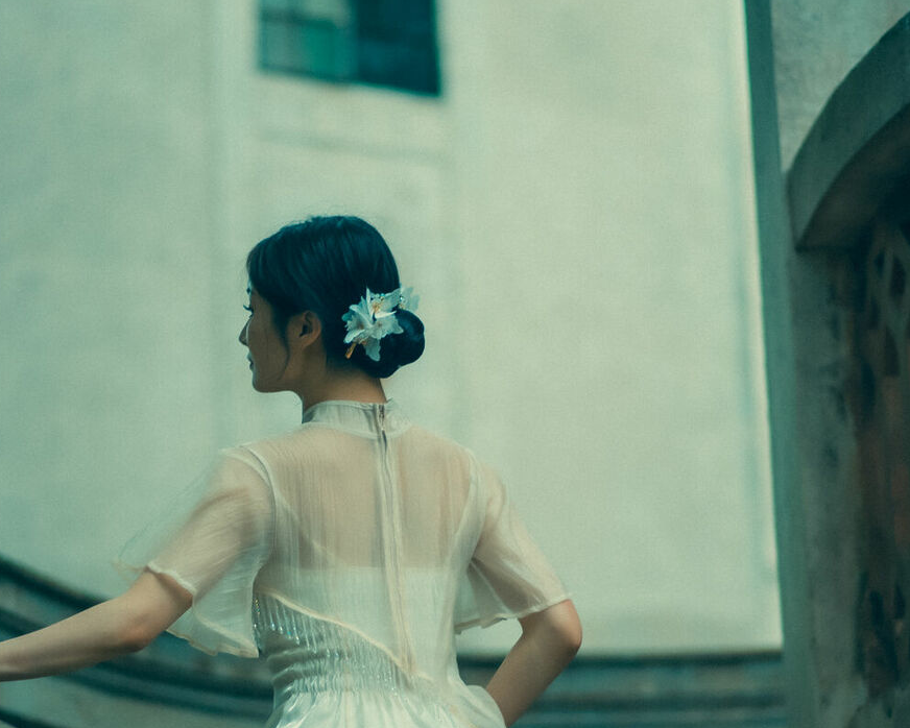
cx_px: 374
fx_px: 3879
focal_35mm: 144
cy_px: 558
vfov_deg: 10.7
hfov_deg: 13.4
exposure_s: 1/1250
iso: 80
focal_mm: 85
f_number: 1.8
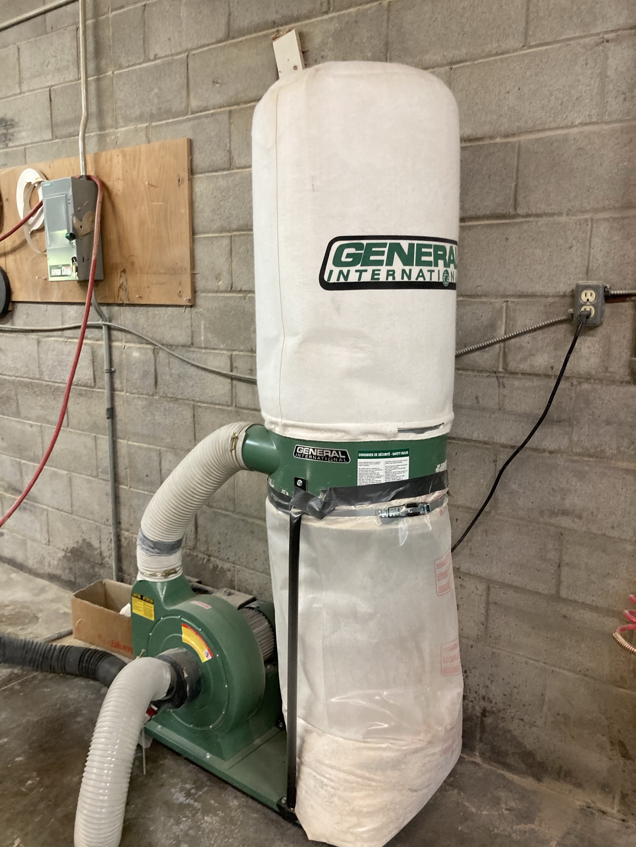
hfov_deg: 49.7
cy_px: 424
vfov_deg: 63.4
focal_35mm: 28
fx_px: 686
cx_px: 318
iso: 200
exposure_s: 1/60
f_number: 1.8
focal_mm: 3.99
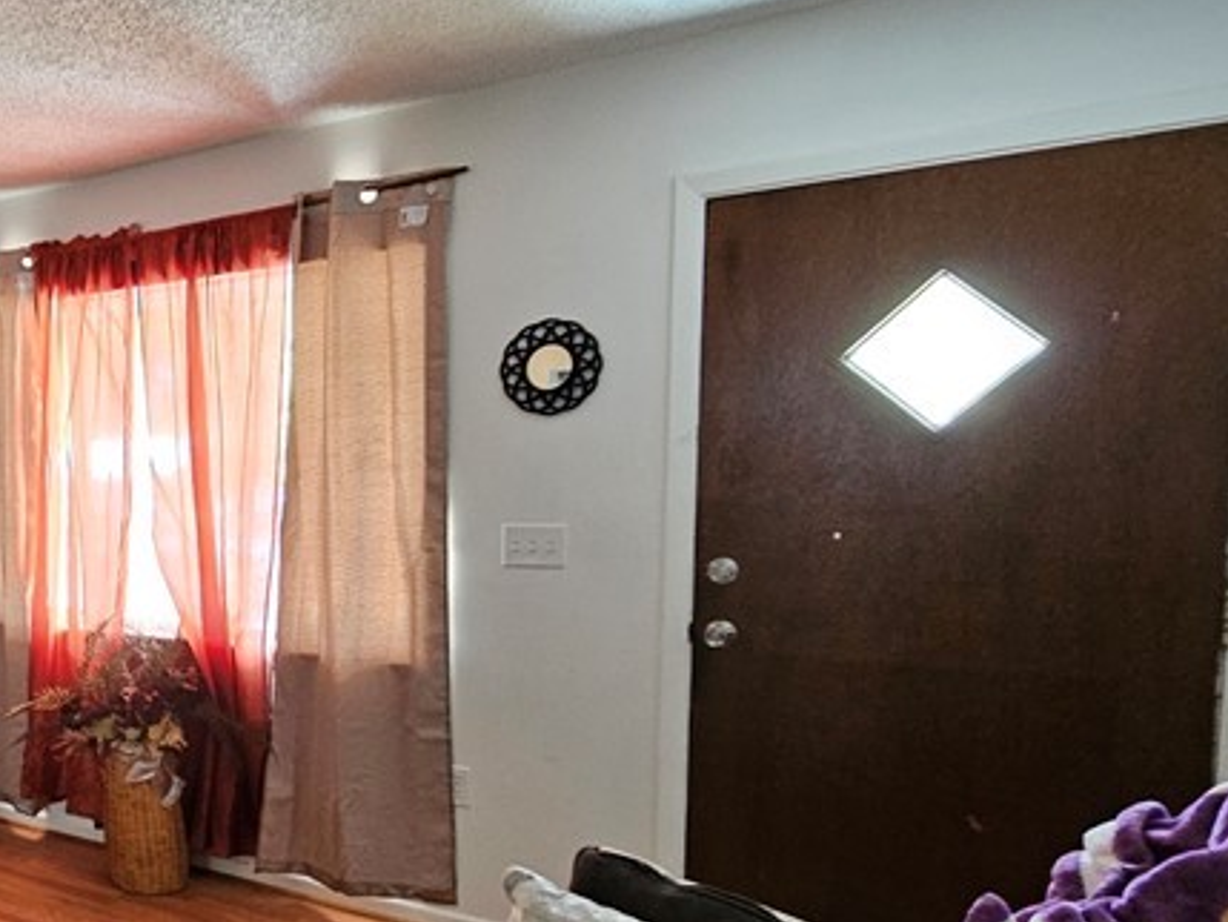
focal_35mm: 31
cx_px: -94
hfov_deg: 45.3
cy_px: 558
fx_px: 1100
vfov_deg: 45.2
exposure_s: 1/30
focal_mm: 2.2
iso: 500
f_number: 2.2
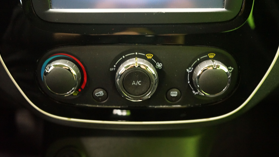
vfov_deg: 34.6
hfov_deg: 58.0
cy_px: 83
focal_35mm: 34
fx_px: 252
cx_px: 138
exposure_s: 1/8
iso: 6400
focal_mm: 32
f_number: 4
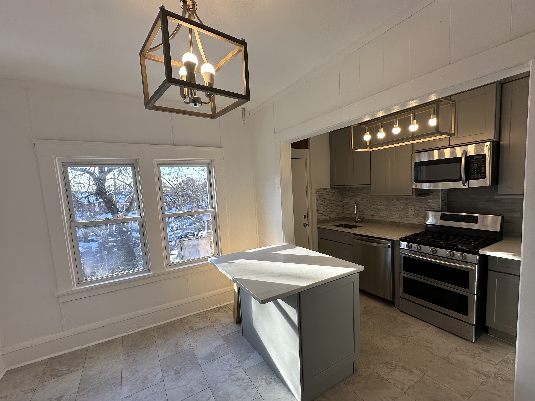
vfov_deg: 78.0
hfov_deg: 94.4
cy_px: 211
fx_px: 247
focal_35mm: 16
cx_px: 281
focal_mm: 2.22
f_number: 2.2
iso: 40
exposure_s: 1/196
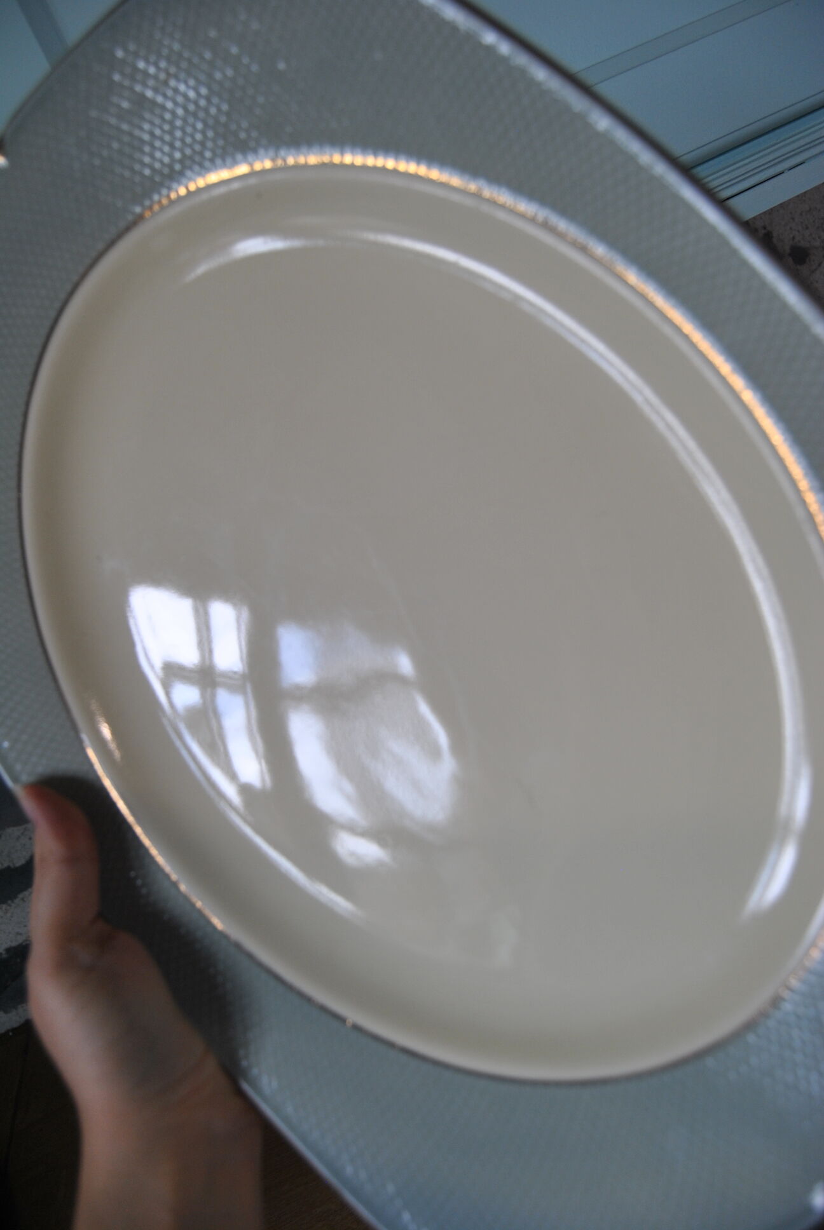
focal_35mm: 27
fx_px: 924
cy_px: 615
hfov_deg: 48.0
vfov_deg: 67.3
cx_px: 412
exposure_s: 1/80
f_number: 4.5
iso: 200
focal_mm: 18
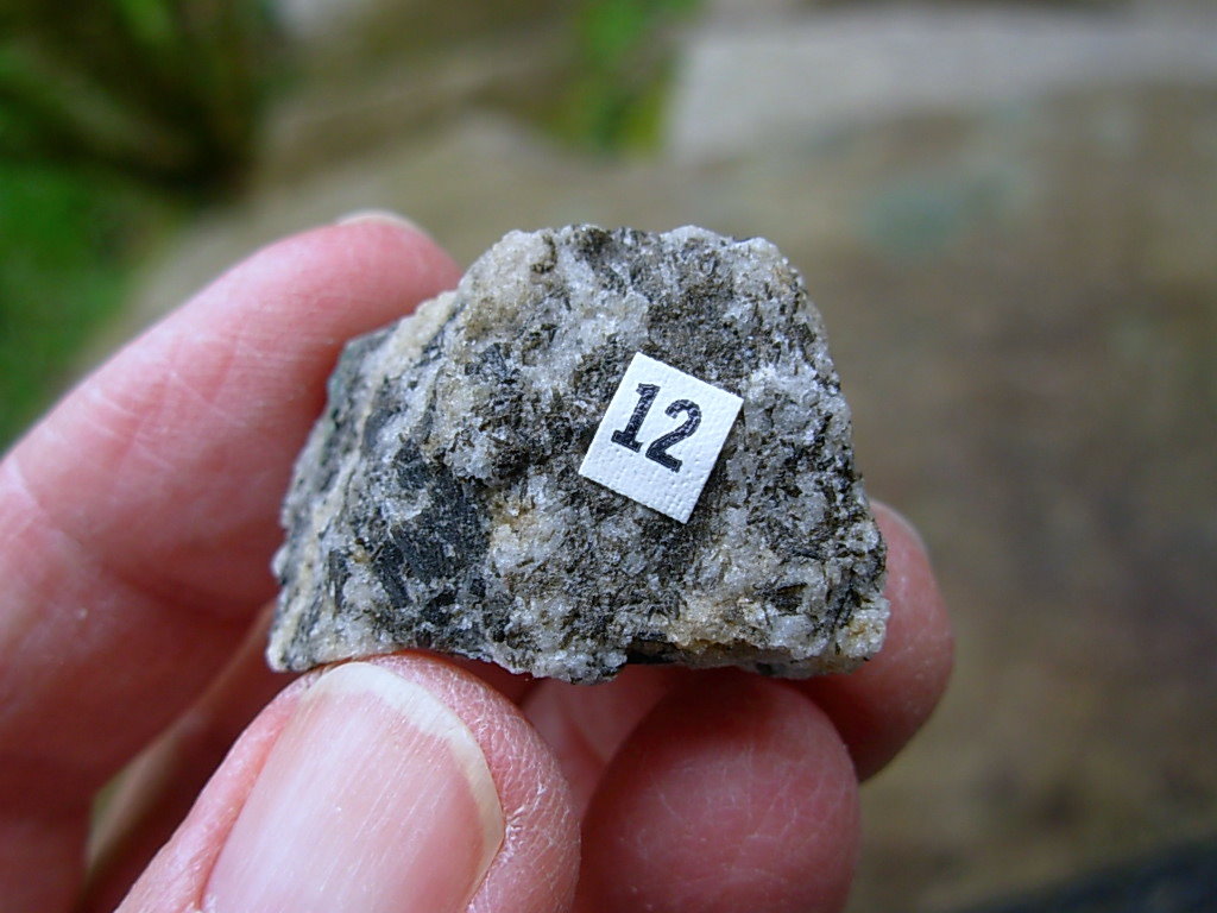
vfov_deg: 37.7
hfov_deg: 49.0
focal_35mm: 38
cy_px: 456
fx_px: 1336
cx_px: 608
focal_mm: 6.3
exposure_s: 1/128
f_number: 2.9
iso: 50
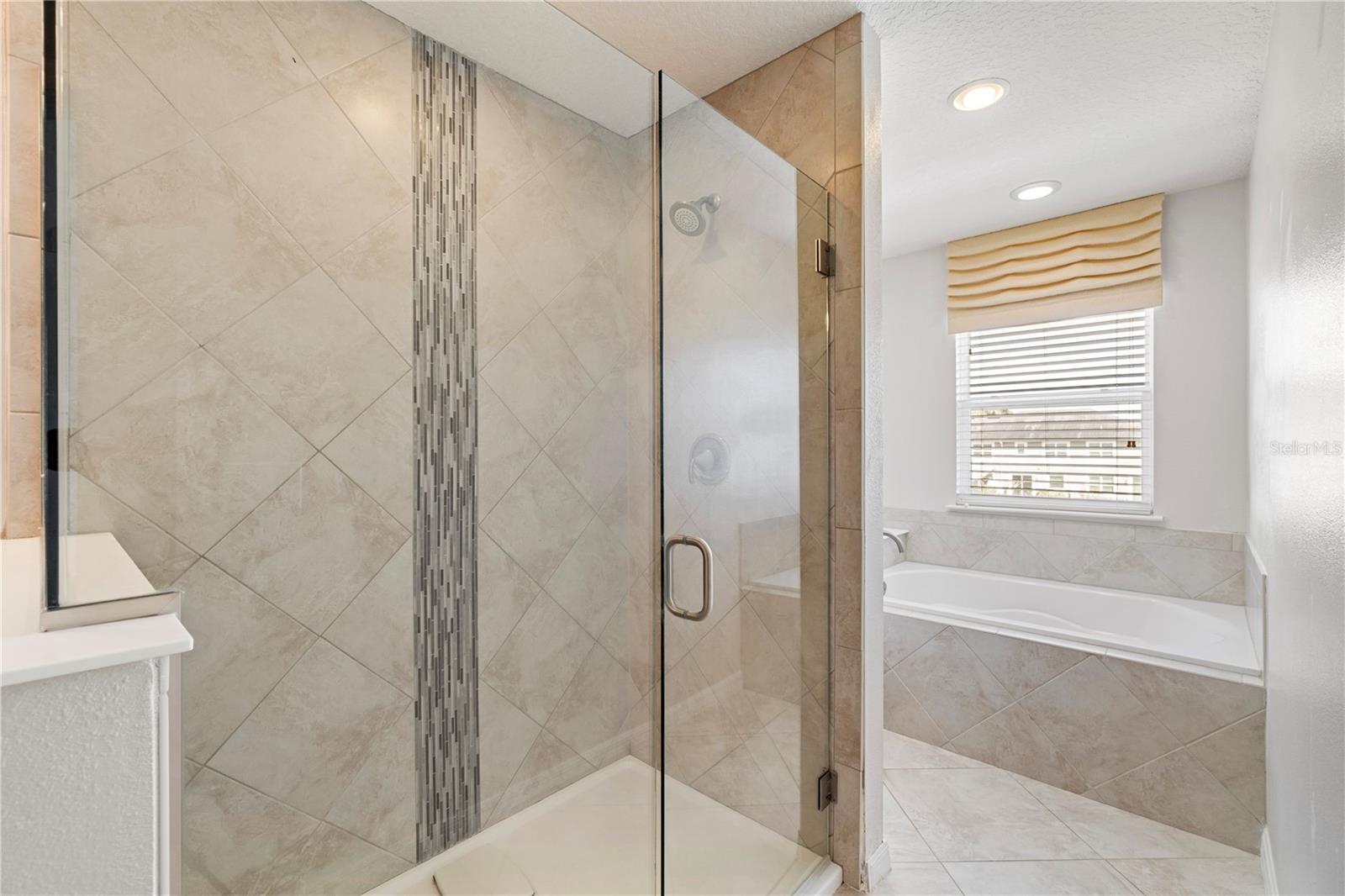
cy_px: 448
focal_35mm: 15
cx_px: 672
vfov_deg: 77.3
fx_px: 560
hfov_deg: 100.4
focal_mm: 10
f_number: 7.1
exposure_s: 1/2
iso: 200
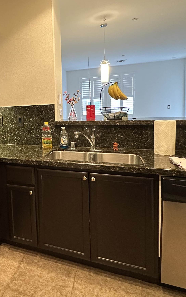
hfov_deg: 42.5
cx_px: 9
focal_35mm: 26
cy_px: 122
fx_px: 211
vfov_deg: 69.8
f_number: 2.2
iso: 500
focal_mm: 2.22
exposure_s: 1/60
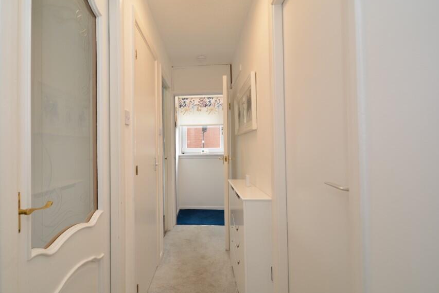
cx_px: 181
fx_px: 220
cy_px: 139
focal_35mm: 18
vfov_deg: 67.4
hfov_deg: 89.1
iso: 100
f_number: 5.6
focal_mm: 10
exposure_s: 1/15
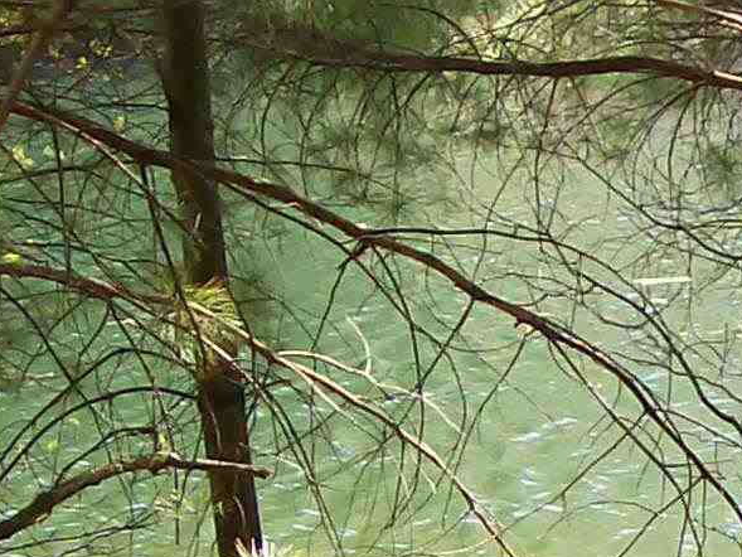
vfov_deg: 8.5
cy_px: 234
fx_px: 3730
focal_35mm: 174
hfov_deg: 11.1
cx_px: 940
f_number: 2.7
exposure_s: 1/127
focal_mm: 6
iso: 80
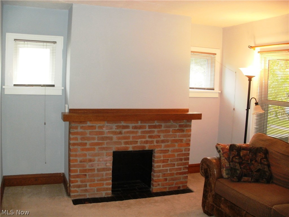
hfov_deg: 51.4
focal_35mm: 36
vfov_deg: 39.7
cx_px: 144
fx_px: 301
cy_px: 108
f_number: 3.5
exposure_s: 1/30
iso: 320
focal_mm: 6.3
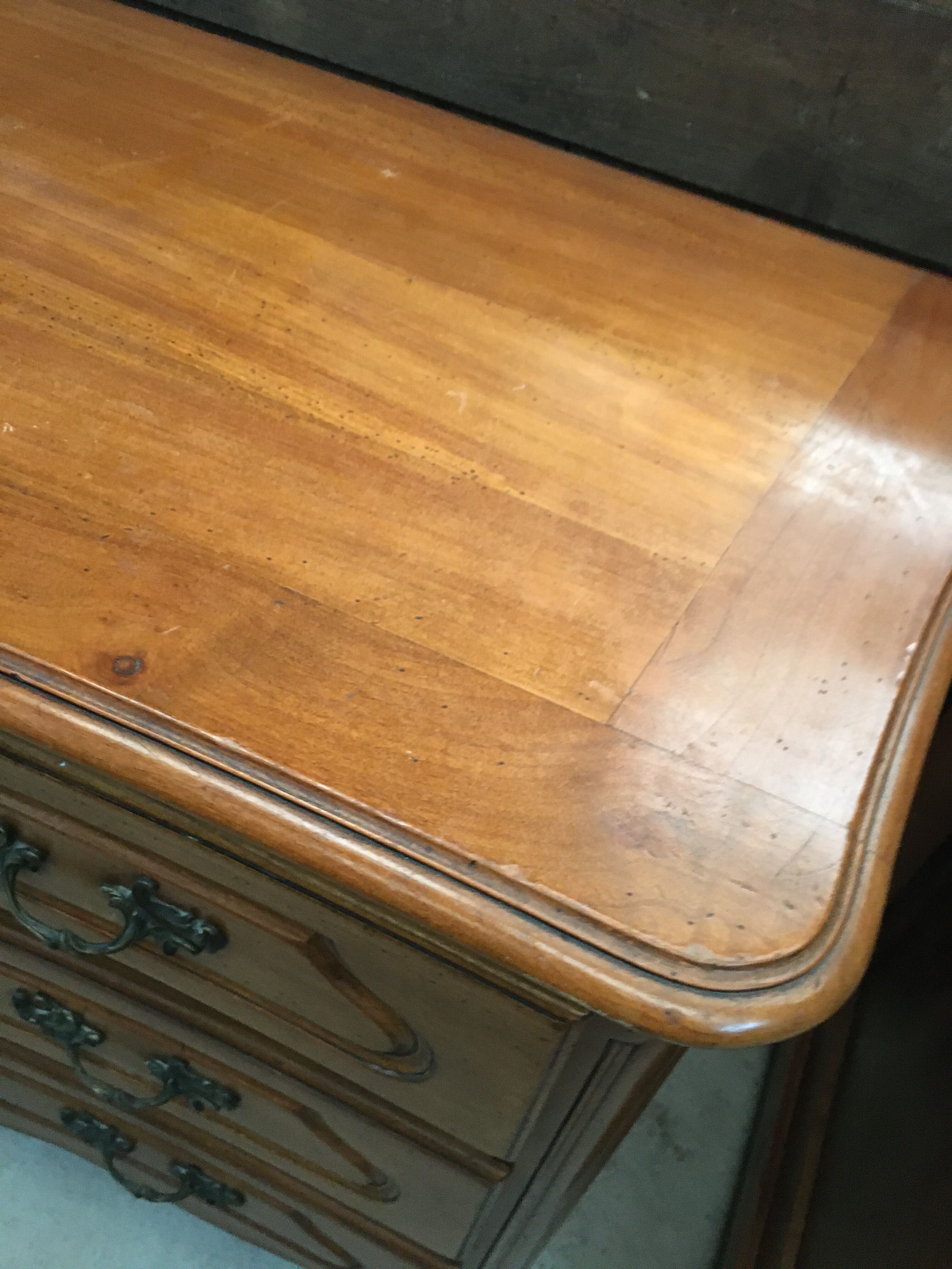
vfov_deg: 61.7
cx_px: 476
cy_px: 634
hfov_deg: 48.2
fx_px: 1063
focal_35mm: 29
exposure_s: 1/17
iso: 200
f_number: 2.2
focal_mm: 4.15
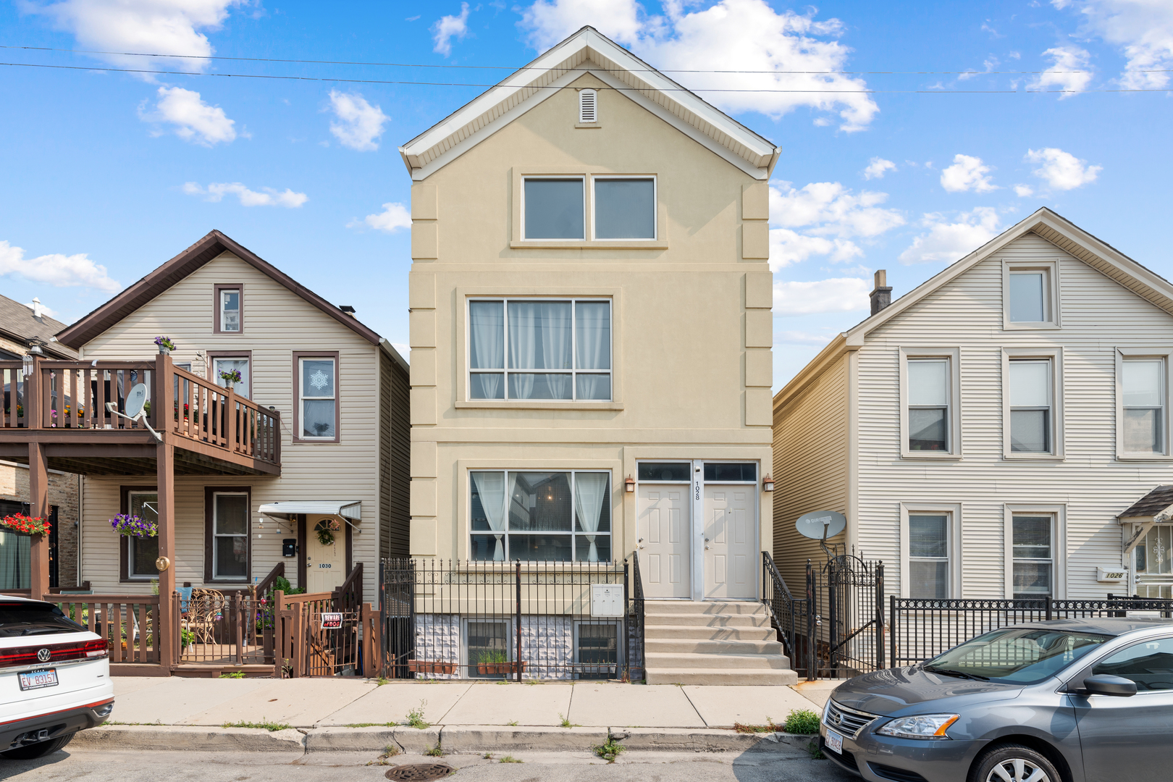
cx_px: 586
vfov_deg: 81.2
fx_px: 456
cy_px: 391
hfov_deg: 104.3
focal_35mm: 14
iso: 100
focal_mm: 14
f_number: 8
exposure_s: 1/100
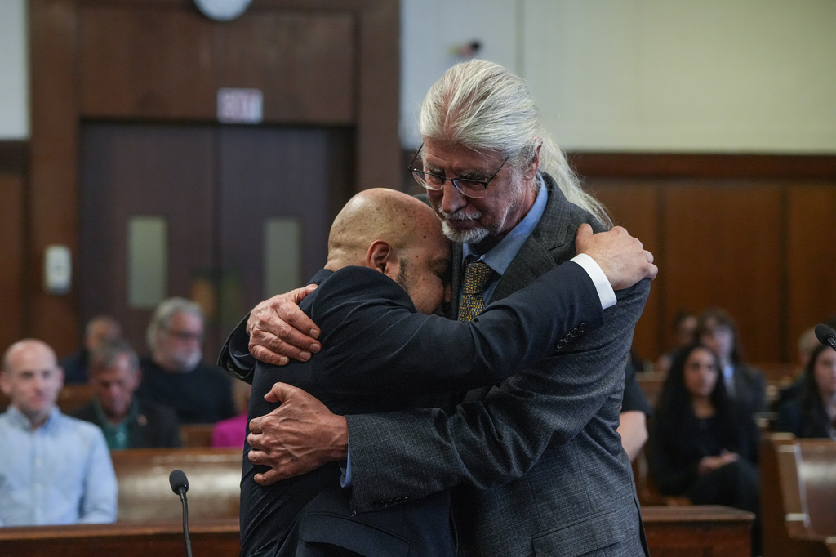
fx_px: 2321
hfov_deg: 20.4
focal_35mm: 100
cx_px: 418
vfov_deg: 13.7
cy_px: 278
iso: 8000
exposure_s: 1/250
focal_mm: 100
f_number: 4.5
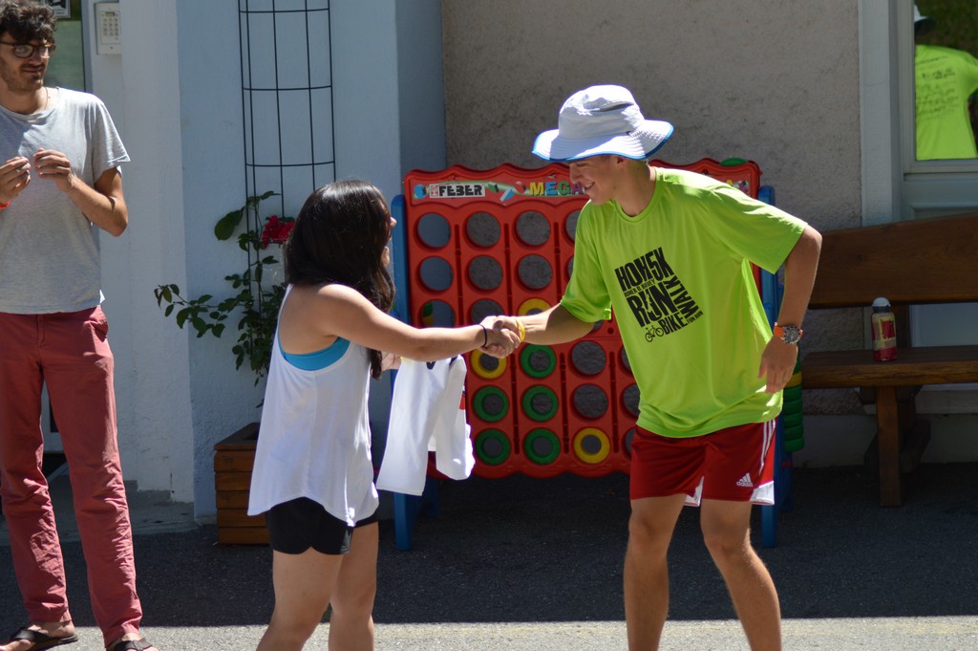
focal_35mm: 158
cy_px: 326
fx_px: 4275
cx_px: 489
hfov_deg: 13.1
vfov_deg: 8.7
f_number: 4
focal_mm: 105
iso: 200
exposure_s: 1/1000
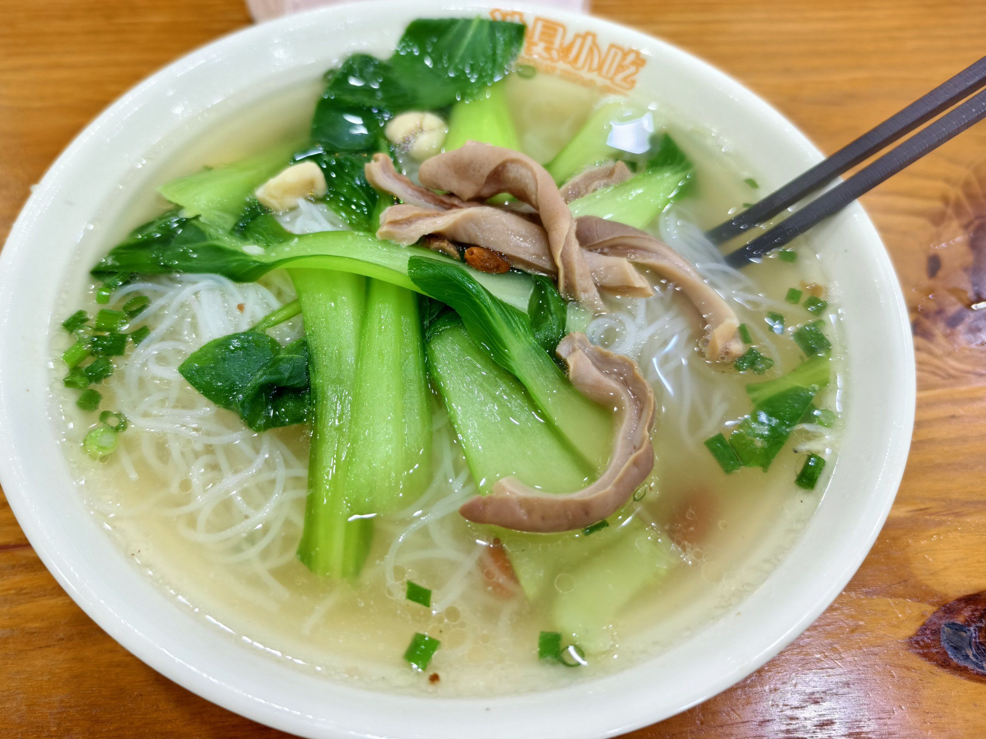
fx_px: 712
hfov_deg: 69.3
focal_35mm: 25
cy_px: 350
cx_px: 464
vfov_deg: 54.8
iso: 591
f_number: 1.57
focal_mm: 5.6
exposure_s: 1/50
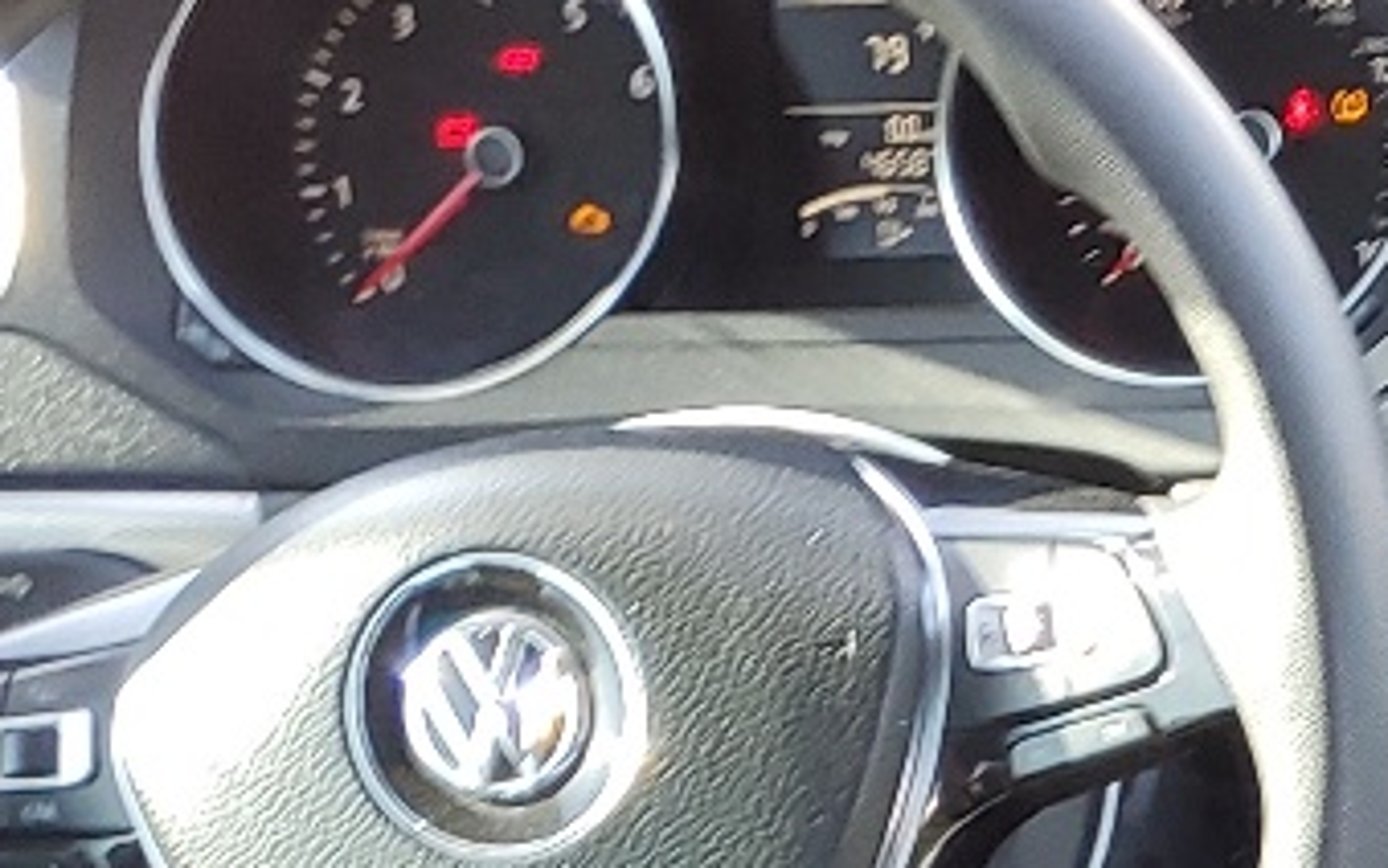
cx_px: 2162
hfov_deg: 14.8
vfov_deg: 9.3
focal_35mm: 130
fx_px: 4918
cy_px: 1900
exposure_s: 1/60.2
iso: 56
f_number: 1.5
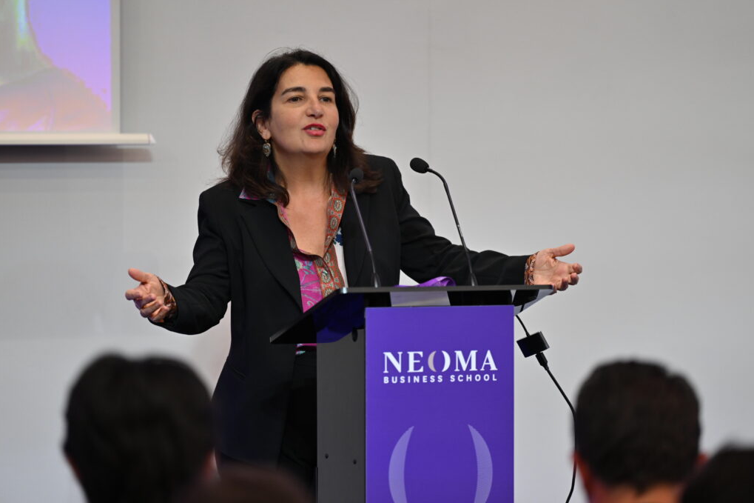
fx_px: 4209
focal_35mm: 201
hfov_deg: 10.2
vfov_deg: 6.8
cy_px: 252
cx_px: 376
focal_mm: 200
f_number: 2.8
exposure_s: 1/250
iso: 720
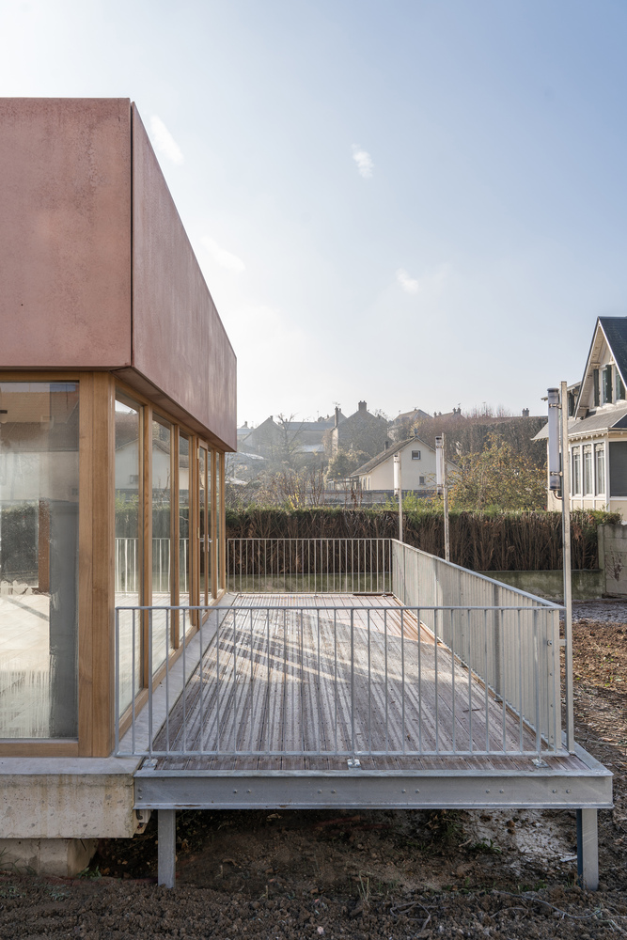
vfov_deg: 65.5
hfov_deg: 46.4
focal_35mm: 28
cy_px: 470
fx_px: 731
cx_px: 314
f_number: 8
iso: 100
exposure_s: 1/160
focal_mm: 28
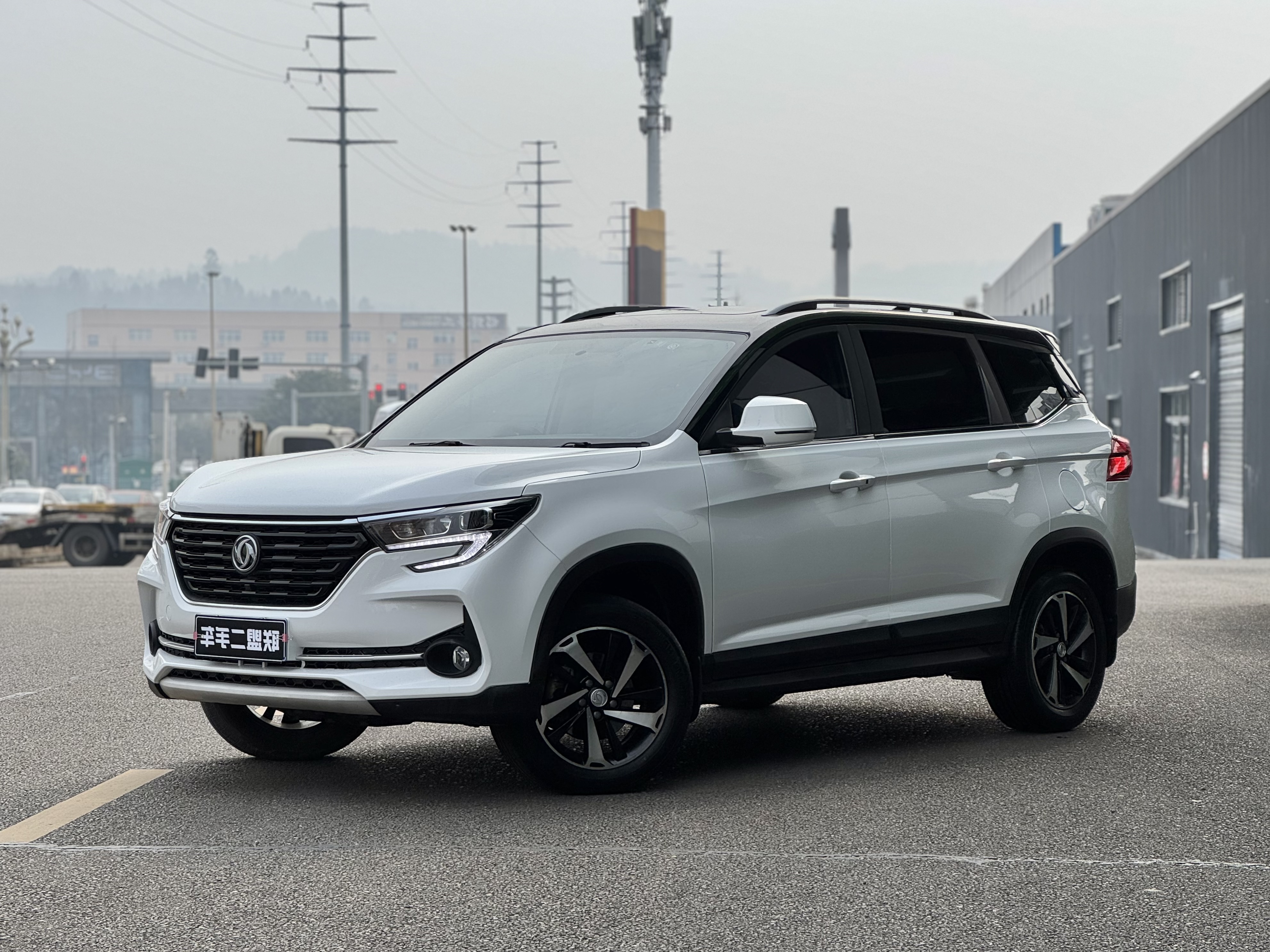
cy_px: 476
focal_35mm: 77
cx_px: 635
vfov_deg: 19.1
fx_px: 2825
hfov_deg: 25.3
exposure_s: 1/881
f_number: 2.8
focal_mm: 9
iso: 25
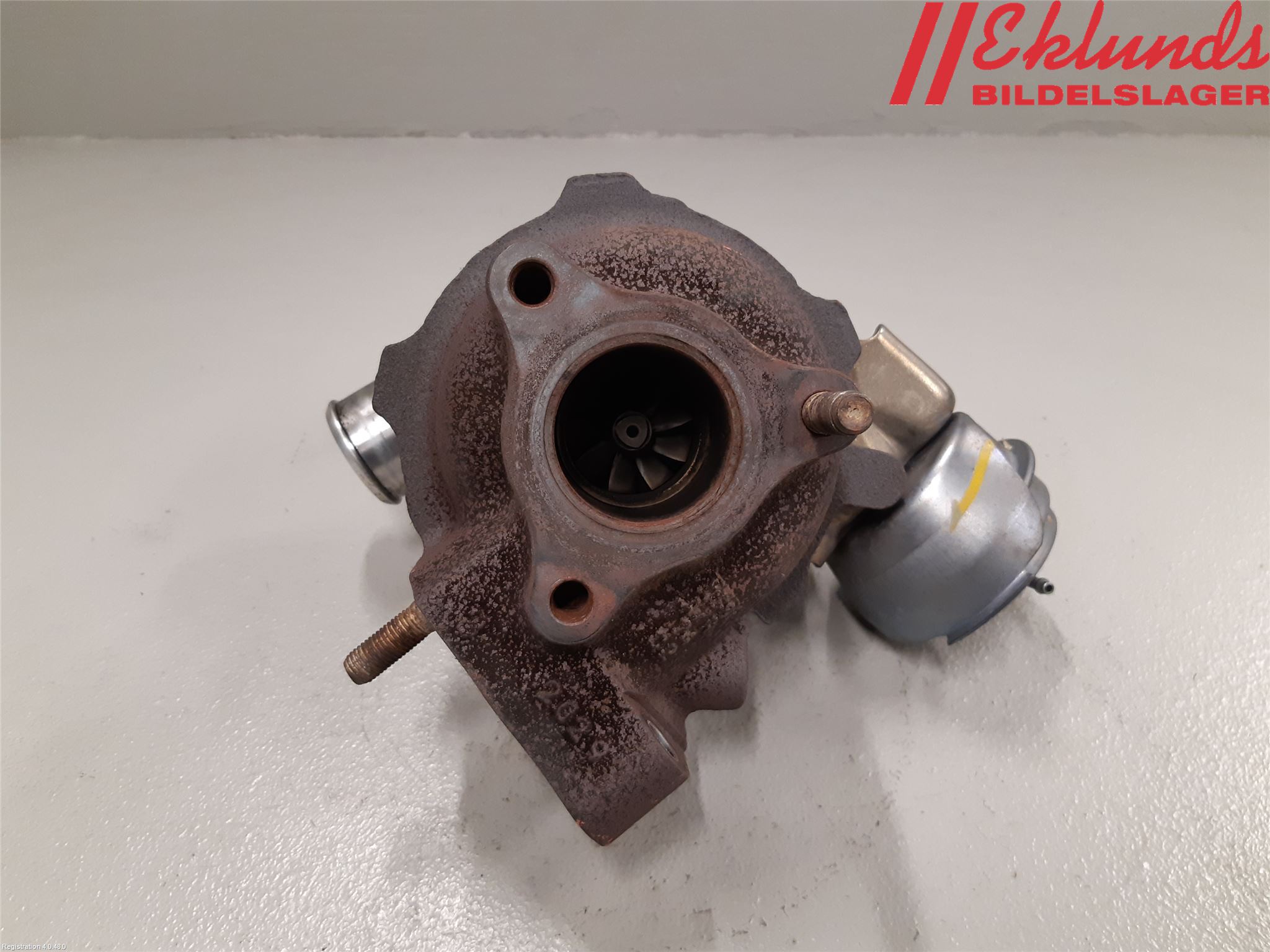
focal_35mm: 26
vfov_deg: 53.1
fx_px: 954
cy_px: 476
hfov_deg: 67.3
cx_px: 635
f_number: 1.7
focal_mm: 3.93
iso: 160
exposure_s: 1/50
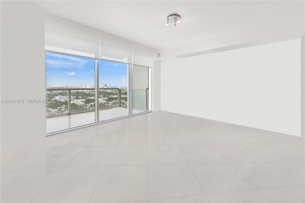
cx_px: 152
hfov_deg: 104.2
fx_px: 119
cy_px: 102
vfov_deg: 81.2
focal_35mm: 14
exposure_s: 1/10
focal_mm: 14
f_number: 8
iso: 100
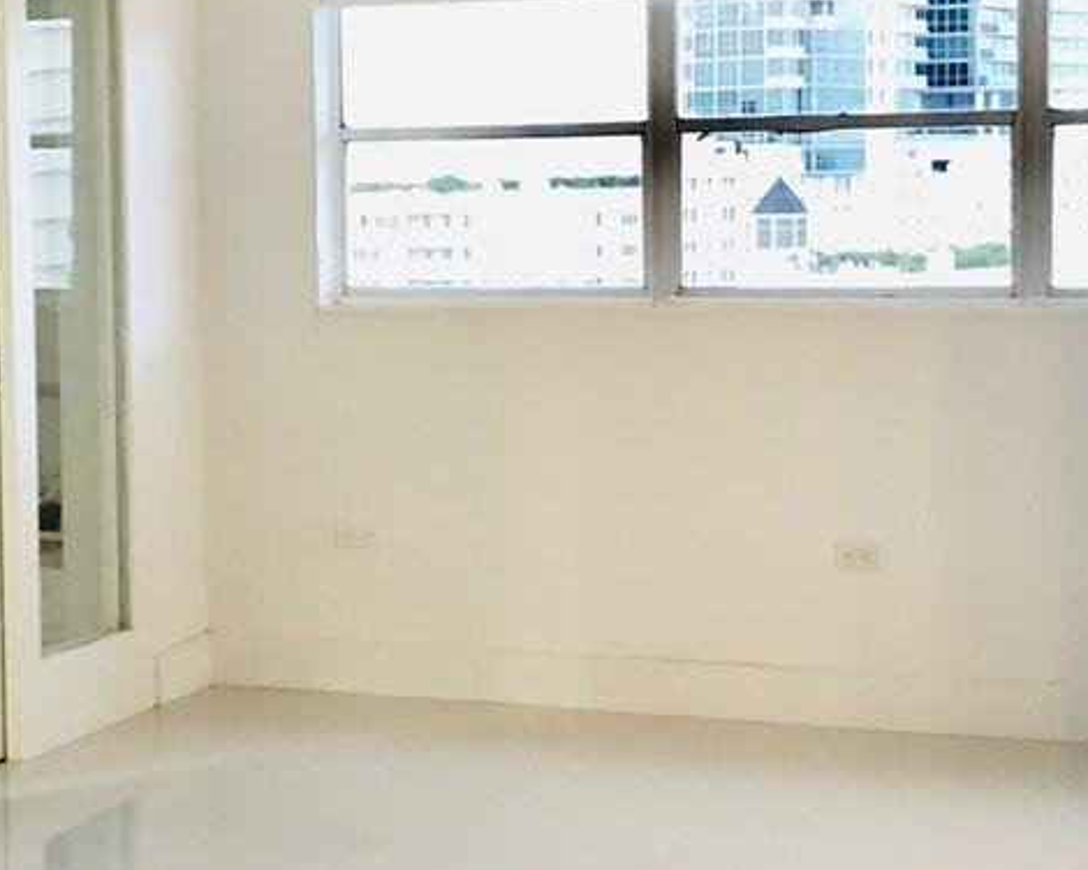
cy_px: 400
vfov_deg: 16.5
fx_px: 2995
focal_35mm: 93
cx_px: 282
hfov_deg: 20.4
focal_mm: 3.99
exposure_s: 1/15
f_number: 1.8
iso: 80
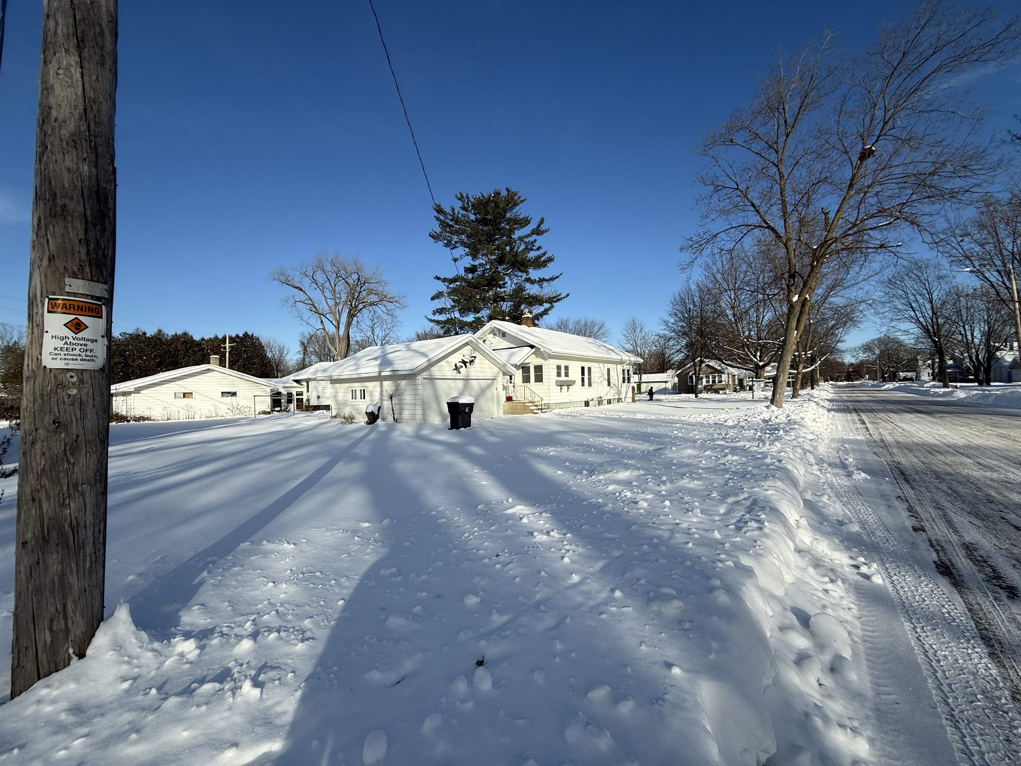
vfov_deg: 85.7
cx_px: 510
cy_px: 383
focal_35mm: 14
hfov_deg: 102.1
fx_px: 413
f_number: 2.2
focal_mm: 2.22
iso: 50
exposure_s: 1/3891
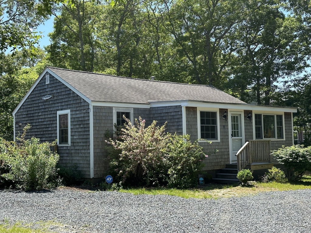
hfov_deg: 39.7
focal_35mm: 48
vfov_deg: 30.3
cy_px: 116
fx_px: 431
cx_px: 156
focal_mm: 6.86
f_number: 1.78
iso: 64
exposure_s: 1/1475
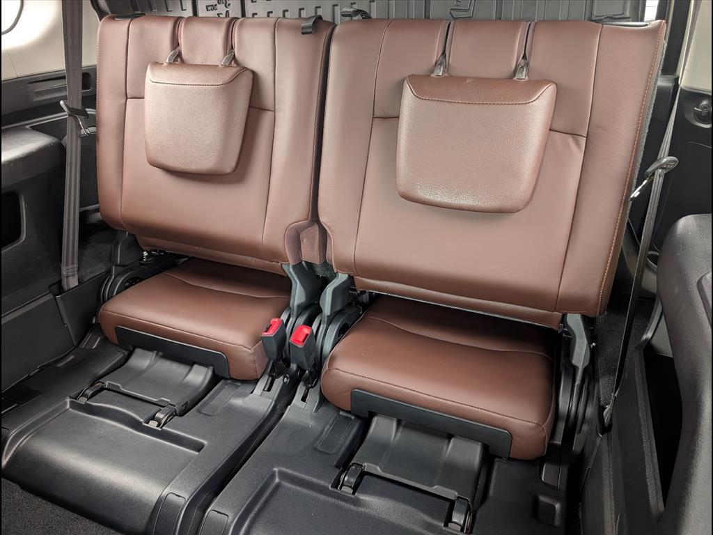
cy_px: 268
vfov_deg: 56.8
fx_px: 494
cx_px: 356
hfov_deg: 71.6
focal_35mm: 24
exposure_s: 1/49.3
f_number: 1.68
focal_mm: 6.9
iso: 1348
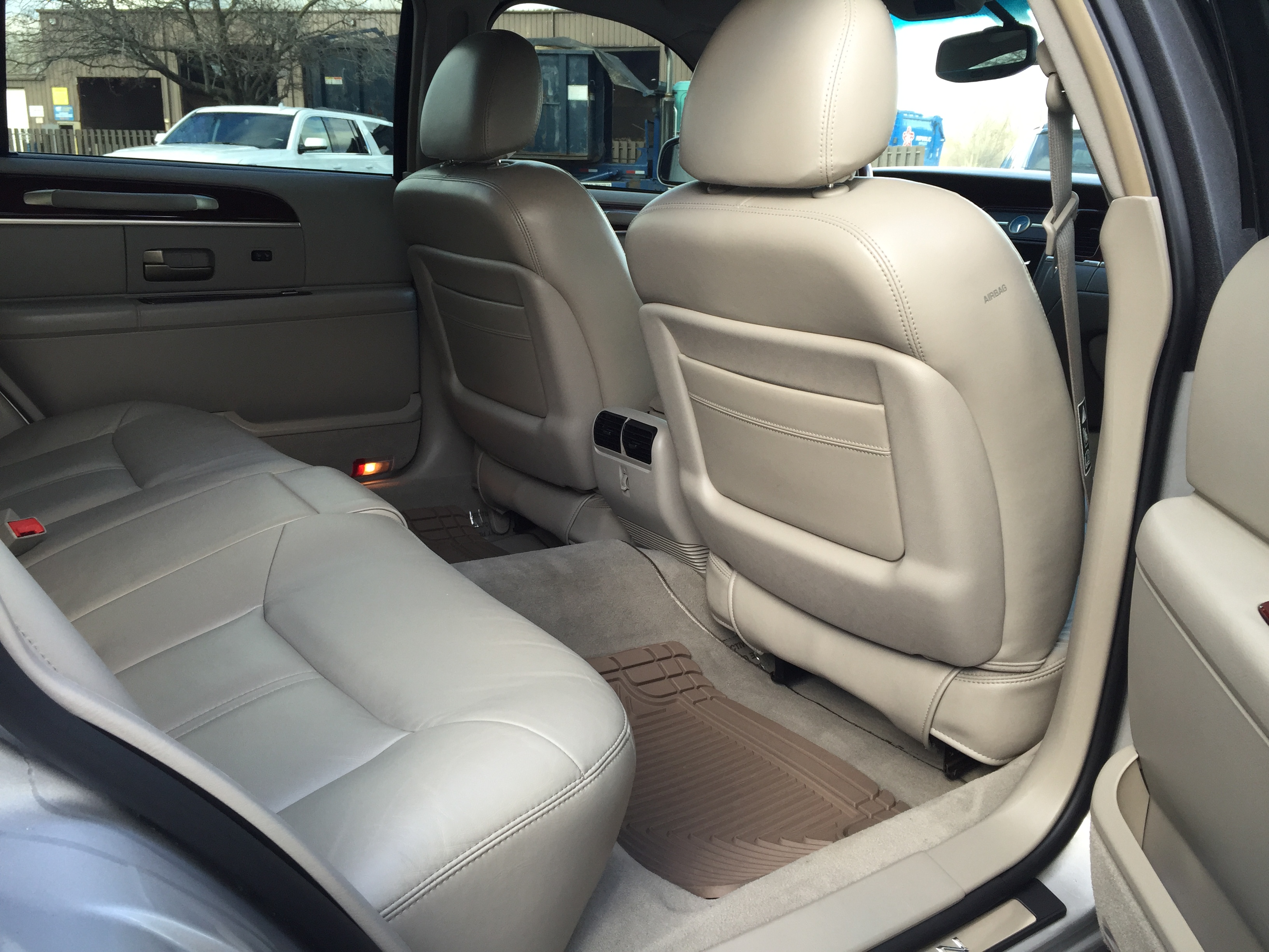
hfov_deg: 61.7
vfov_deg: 48.2
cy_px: 476
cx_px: 634
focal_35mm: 29
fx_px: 1063
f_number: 2.2
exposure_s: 1/120
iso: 50
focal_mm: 4.15
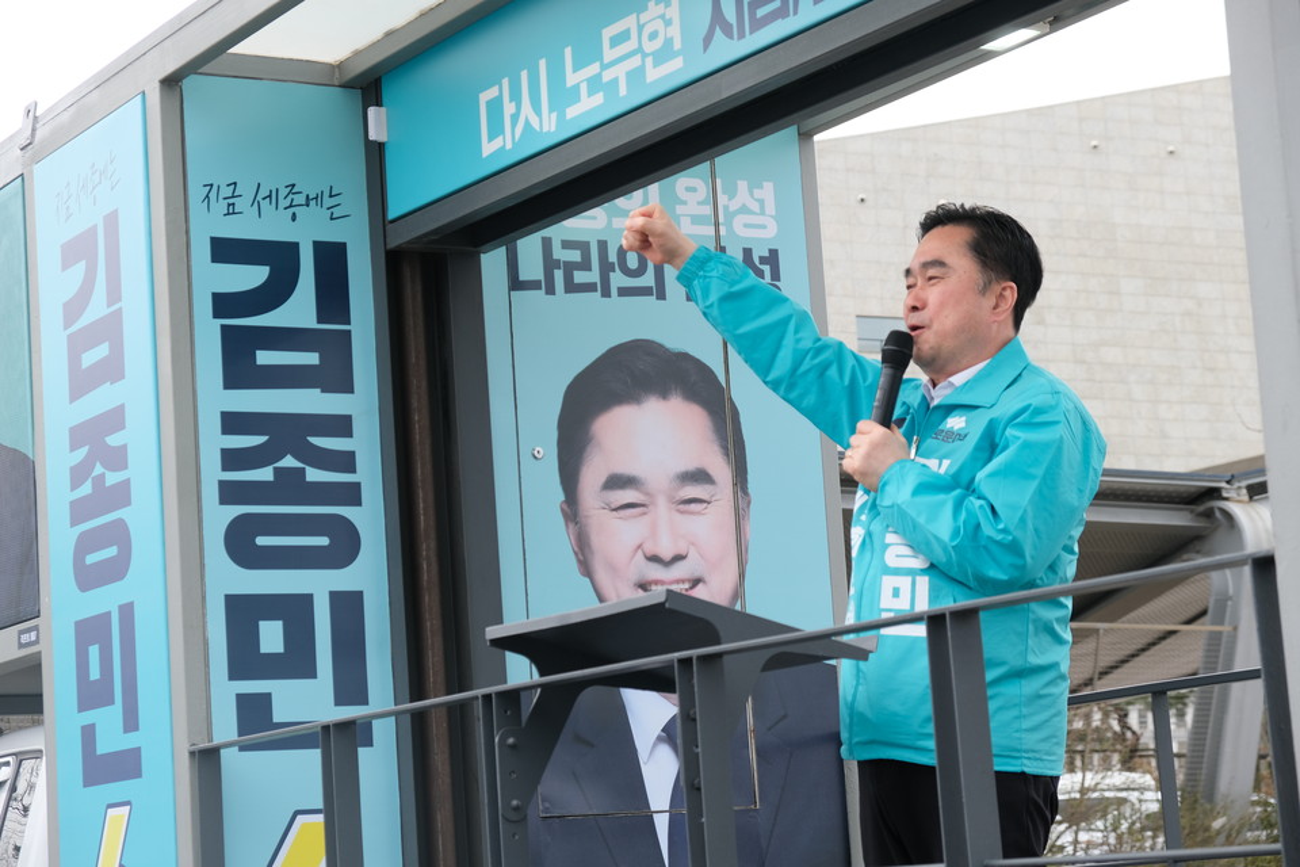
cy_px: 434
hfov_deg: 24.5
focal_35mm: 83
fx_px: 2997
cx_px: 650
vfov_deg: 16.5
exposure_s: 1/150
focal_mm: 55
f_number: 5.6
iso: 320
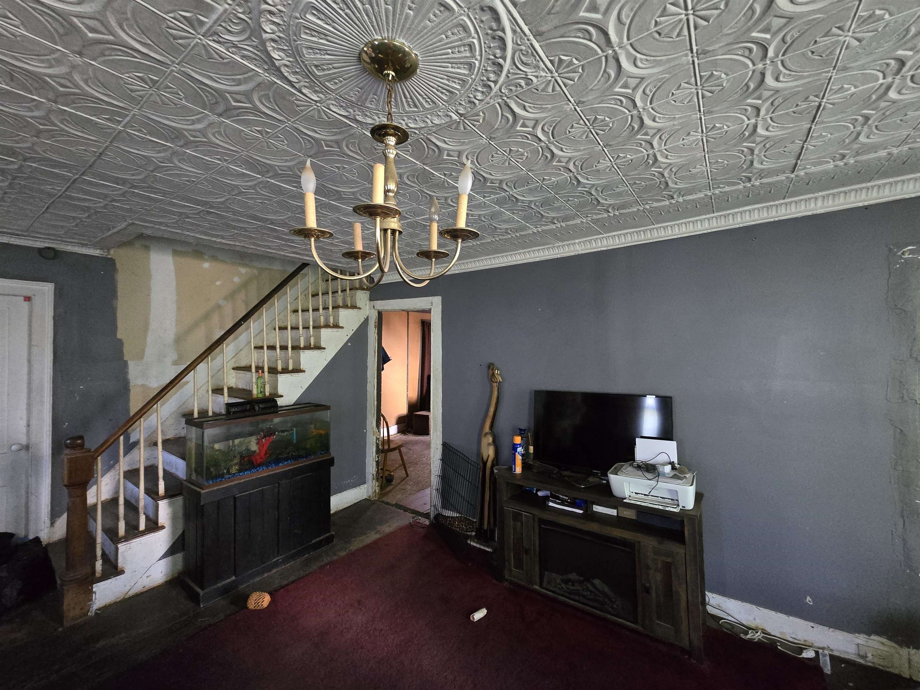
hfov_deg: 106.2
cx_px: 460
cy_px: 345
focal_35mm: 13
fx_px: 346
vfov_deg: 89.9
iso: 1250
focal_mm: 2.2
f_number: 2.2
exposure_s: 1/30
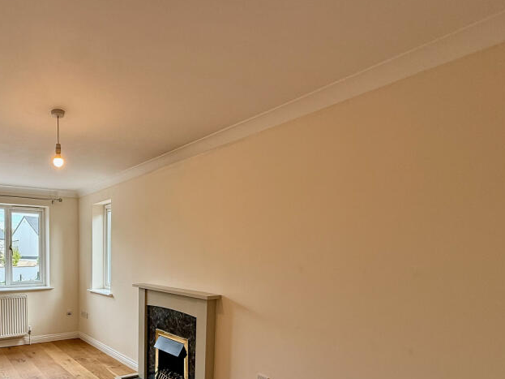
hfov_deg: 67.5
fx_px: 335
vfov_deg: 56.2
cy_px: 280
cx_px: 106
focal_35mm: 23
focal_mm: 2.22
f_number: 2.2
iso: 80
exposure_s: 1/99
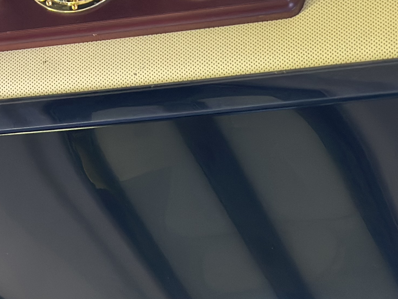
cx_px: 129
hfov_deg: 14.9
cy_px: 351
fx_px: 1518
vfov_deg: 11.0
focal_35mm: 132
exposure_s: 1/33
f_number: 1.78
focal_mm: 6.86
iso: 250
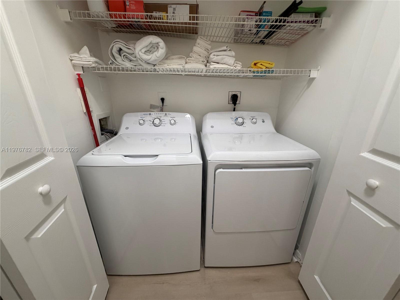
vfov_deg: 85.7
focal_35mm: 14
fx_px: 162
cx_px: 200
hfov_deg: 102.1
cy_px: 150
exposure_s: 1/120
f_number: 2.2
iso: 320
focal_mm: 2.22
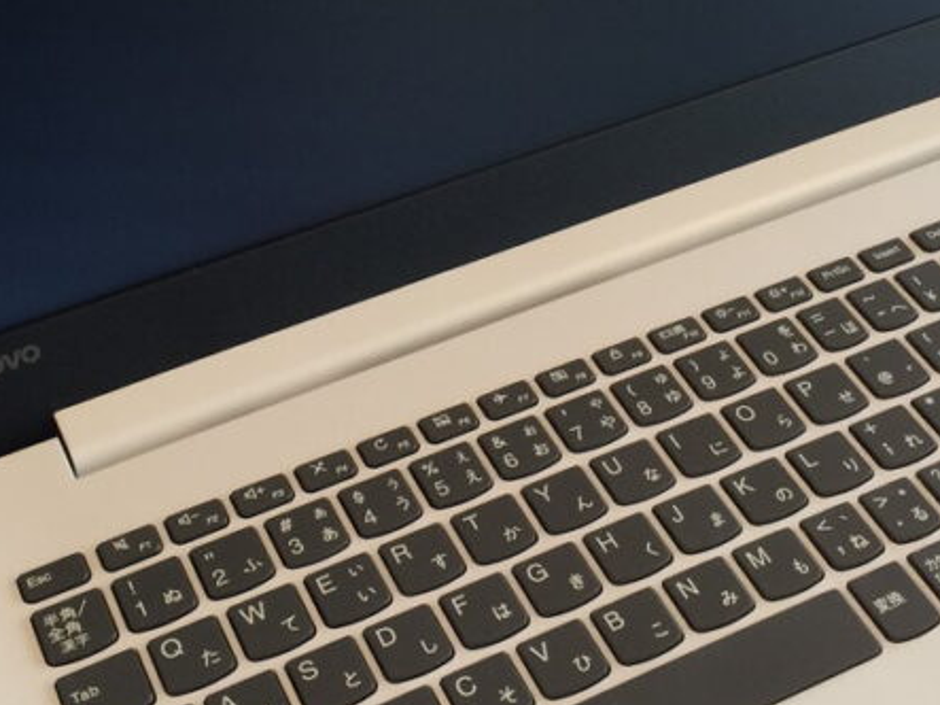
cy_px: 98
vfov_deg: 21.5
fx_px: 1819
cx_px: 465
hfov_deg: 29.0
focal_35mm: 67
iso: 40
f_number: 2.2
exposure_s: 1/40
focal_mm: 4.15
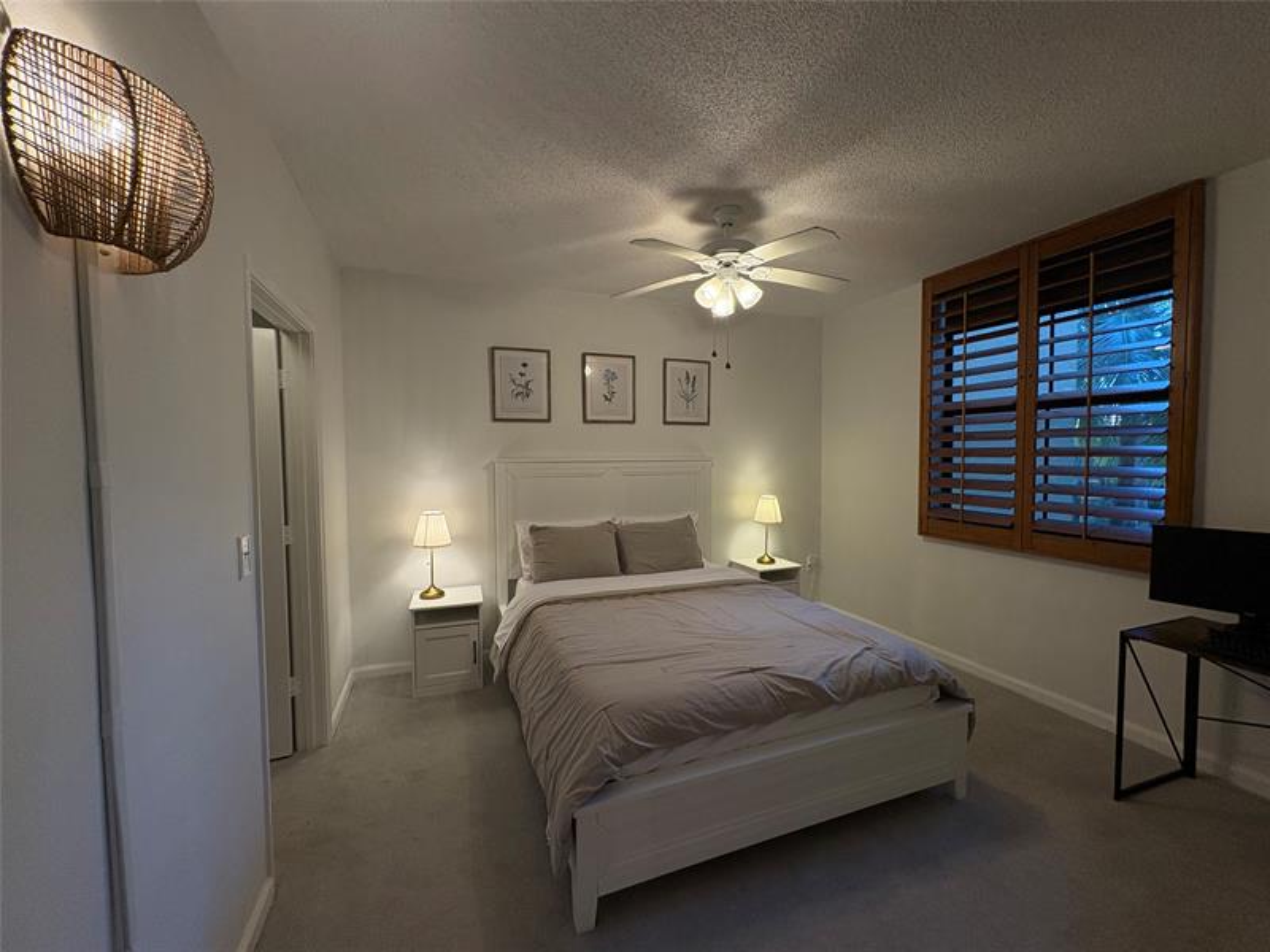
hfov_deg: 102.1
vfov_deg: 85.7
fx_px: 514
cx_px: 635
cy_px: 476
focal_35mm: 14
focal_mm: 2.22
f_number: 2.2
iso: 250
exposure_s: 1/120
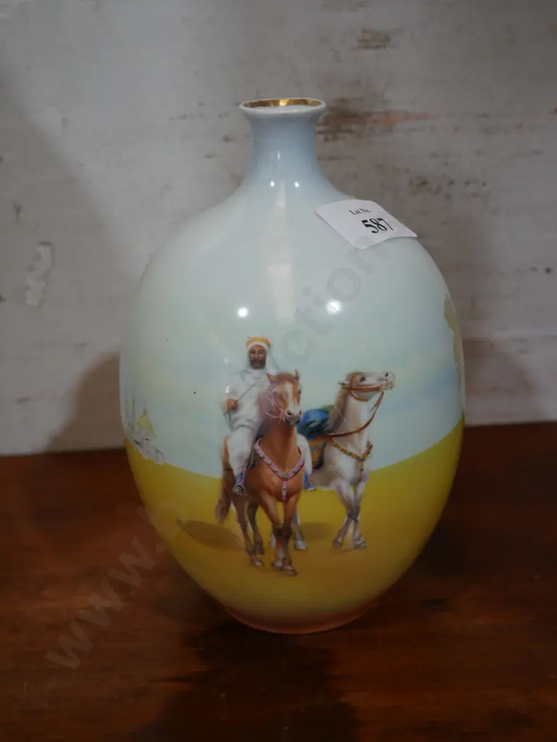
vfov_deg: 46.8
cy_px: 371
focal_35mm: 40
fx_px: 857
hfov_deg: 36.0
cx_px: 278
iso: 250
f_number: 4.5
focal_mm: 20
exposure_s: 1/60
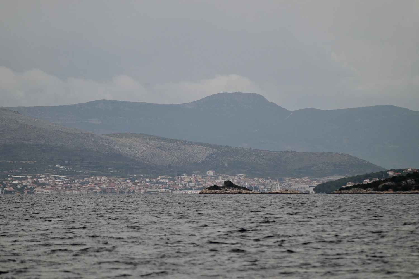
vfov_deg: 4.6
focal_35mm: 300
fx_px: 3492
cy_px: 140
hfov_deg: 6.9
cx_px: 210
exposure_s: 1/500
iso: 500
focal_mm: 300
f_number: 5.6
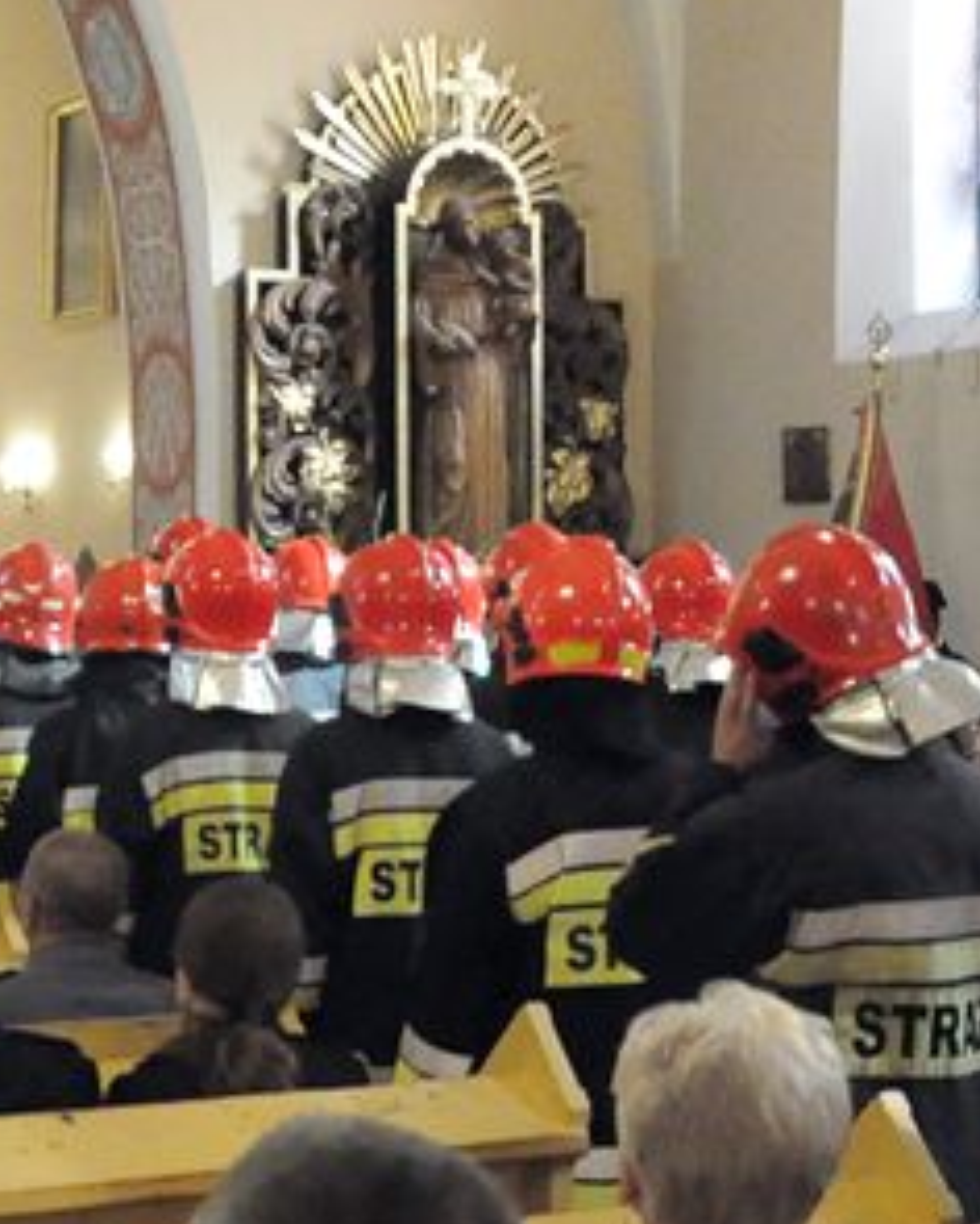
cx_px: 299
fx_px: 2647
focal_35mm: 73
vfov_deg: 26.0
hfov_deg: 20.9
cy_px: 695
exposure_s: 1/100
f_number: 5
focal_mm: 18
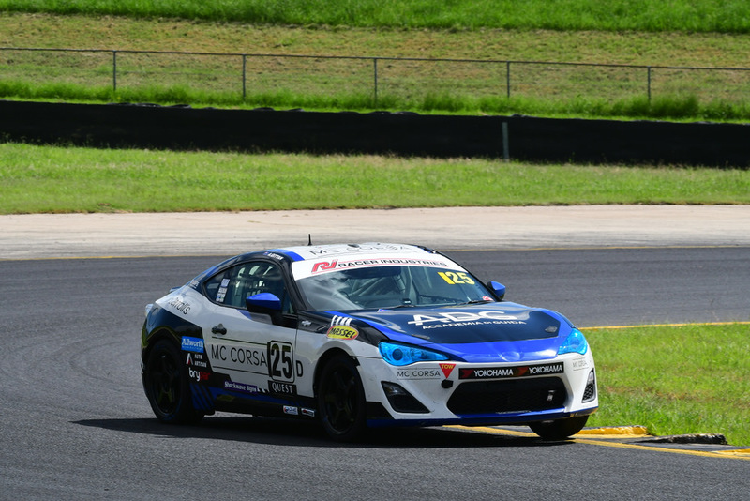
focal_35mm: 300
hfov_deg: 6.9
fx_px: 6252
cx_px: 375
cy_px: 250
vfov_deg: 4.6
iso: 400
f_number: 11
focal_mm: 200
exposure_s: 1/640
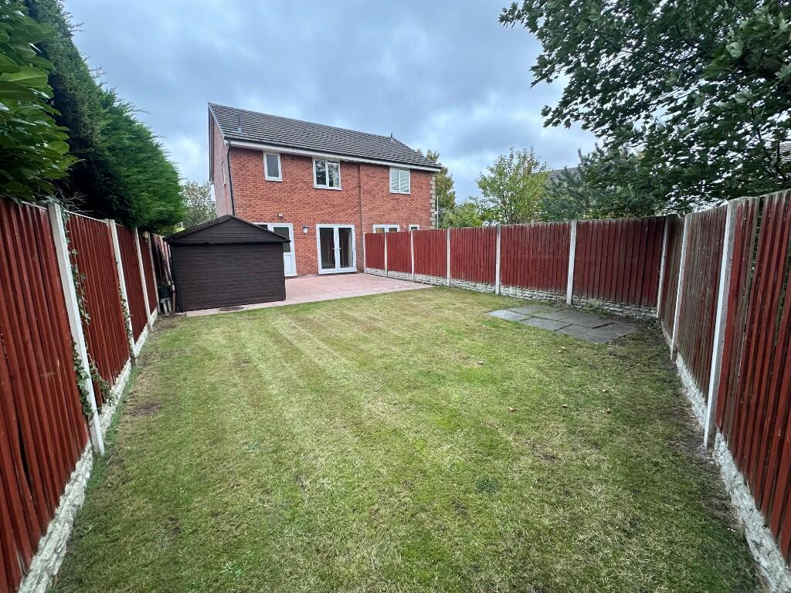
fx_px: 320
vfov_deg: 85.7
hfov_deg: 102.1
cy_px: 296
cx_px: 396
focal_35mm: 14
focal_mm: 2.22
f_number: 2.2
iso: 64
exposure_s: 1/99
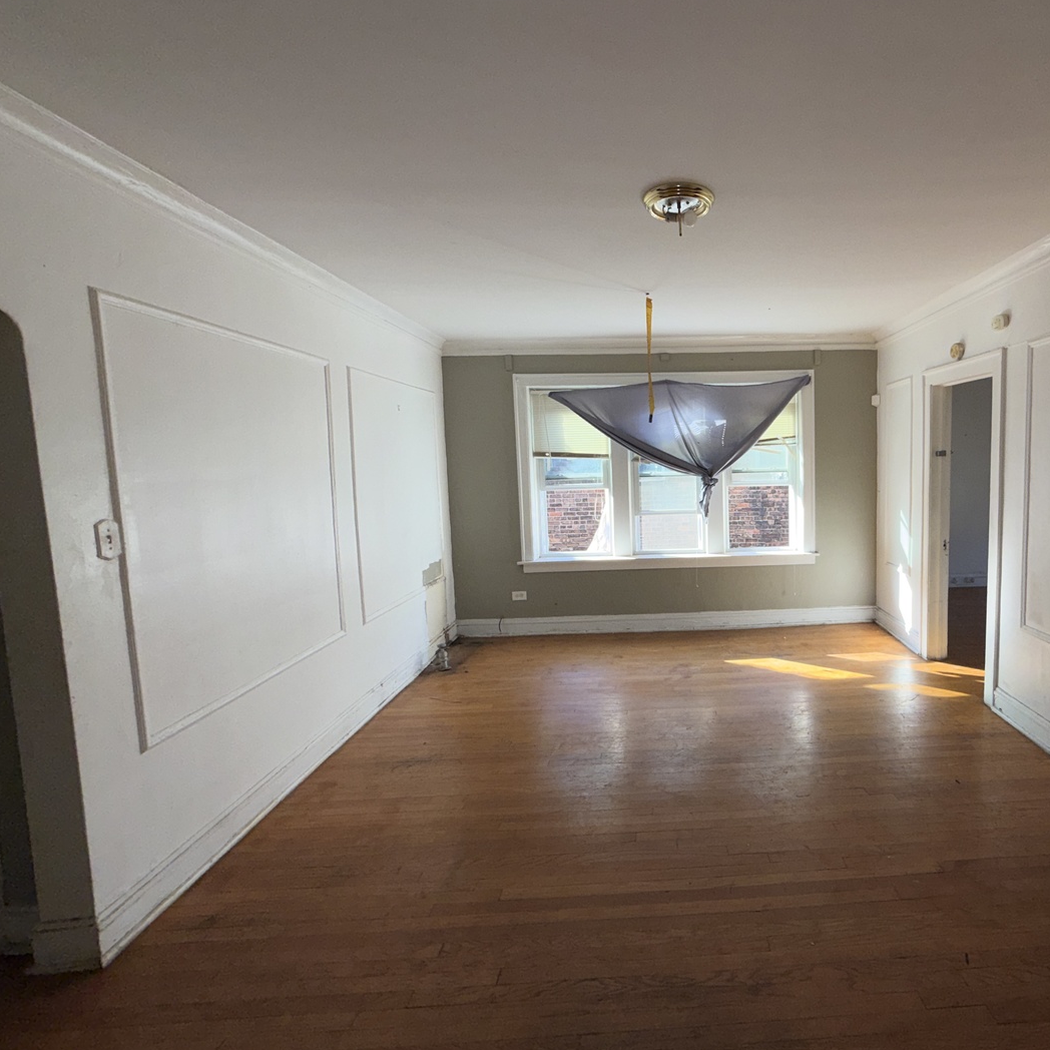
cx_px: 686
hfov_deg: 81.6
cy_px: 514
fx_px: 583
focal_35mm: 17
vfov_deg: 84.0
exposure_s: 1/121
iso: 40
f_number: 2.2
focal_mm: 2.22
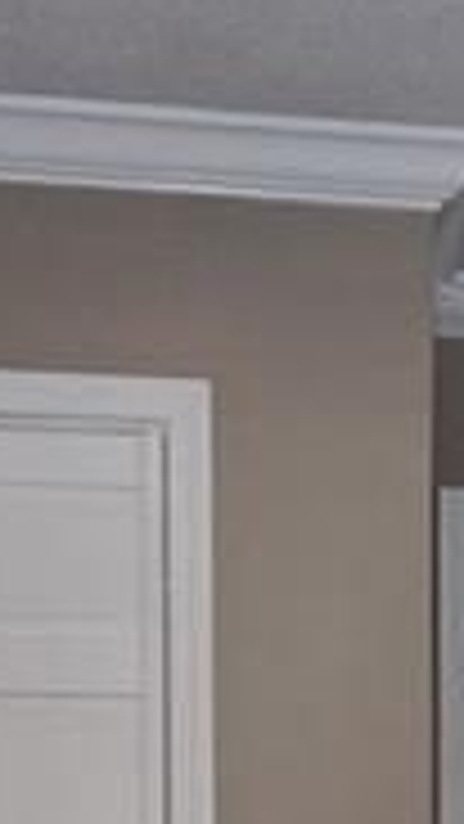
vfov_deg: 15.8
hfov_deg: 8.5
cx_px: 1054
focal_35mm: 132
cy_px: 934
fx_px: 2884
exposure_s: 1/60
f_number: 8
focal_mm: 15
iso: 450
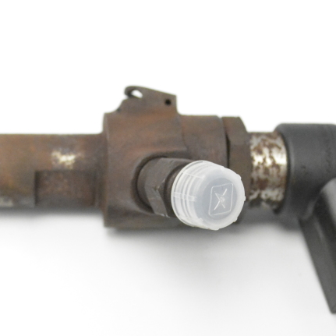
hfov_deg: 17.6
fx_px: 1065
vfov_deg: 17.9
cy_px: 207
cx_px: 29
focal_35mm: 97
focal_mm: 32
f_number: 5.6
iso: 6400
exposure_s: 1/640
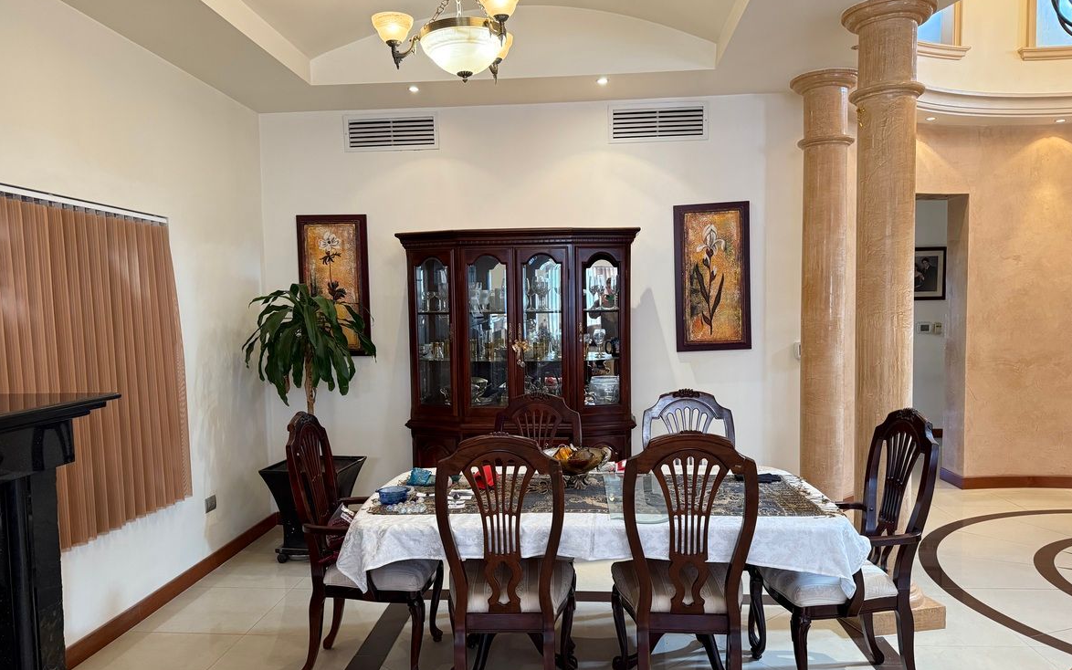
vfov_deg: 47.6
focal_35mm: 26
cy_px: 360
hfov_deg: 70.4
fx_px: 760
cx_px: 531
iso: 500
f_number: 1.78
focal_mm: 6.76
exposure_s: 1/60
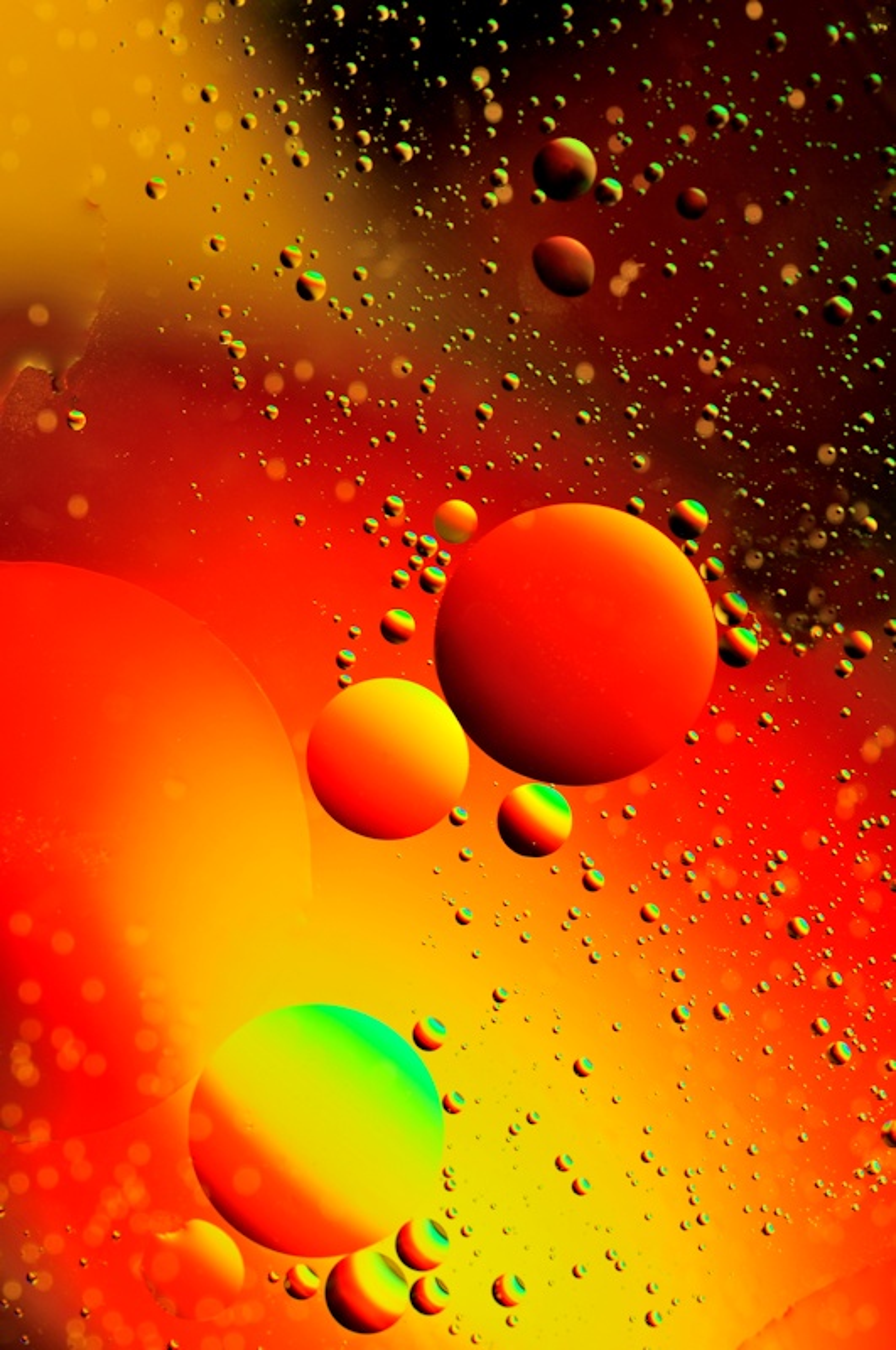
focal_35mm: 158
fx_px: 5897
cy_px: 675
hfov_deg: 8.7
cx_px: 448
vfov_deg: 13.1
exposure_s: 1/100
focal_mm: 105
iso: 250
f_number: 9
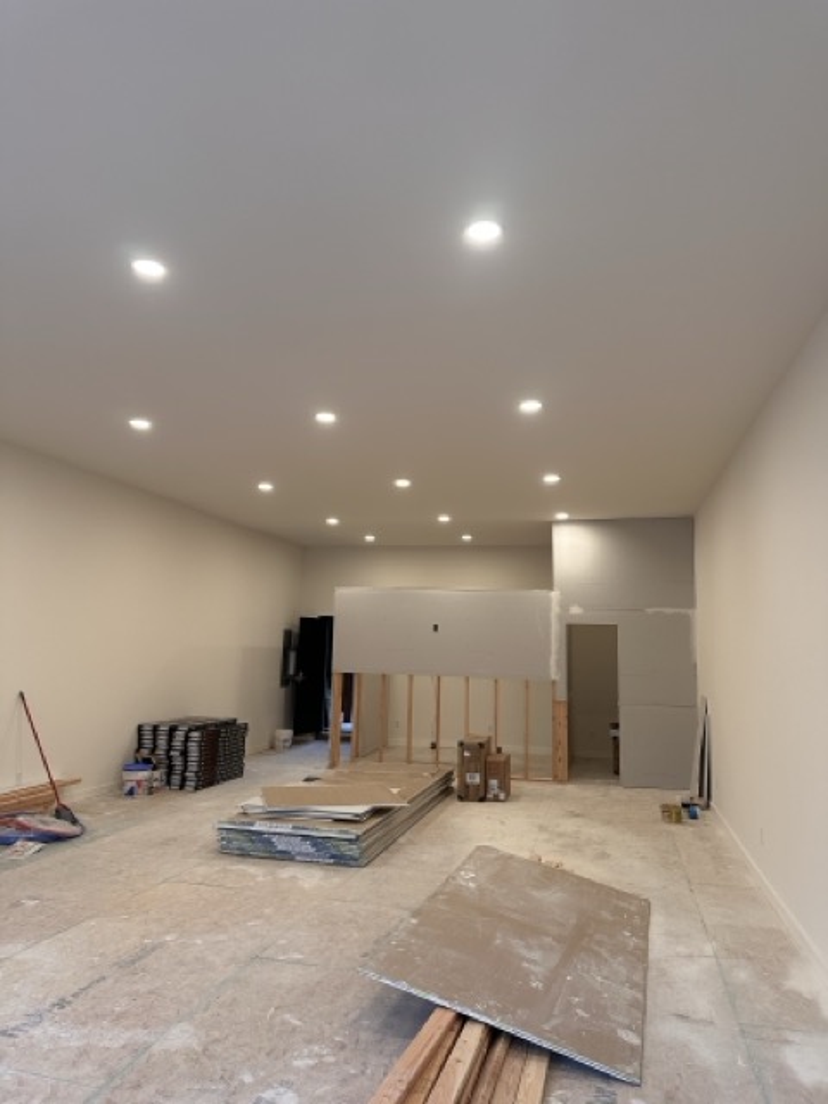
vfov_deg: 71.6
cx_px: 414
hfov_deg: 56.8
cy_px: 552
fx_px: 765
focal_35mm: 24
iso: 250
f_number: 1.78
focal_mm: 6.86
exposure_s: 1/120
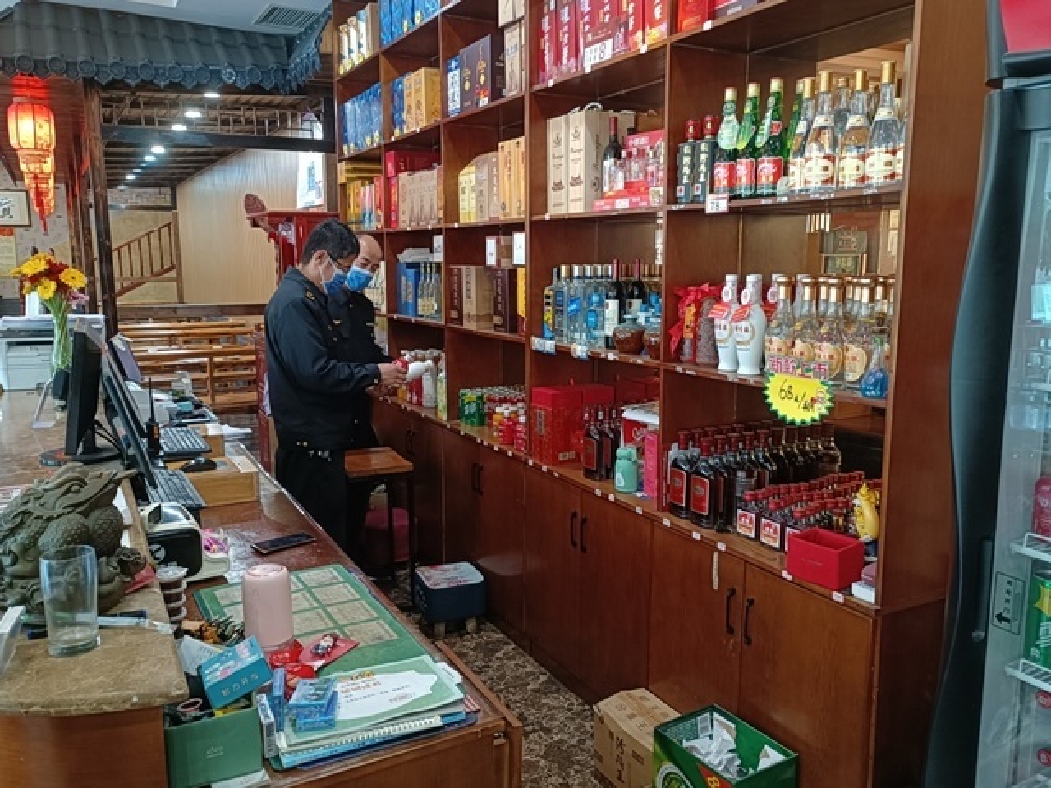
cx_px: 526
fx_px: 820
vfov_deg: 51.4
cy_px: 394
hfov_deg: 65.3
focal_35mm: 27
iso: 1267
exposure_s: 1/33.3
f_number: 1.9
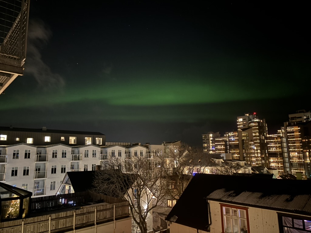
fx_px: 234
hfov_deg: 67.3
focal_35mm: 26
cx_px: 156
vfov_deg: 53.1
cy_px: 116
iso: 1600
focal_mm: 5.96
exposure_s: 1/5
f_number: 1.6
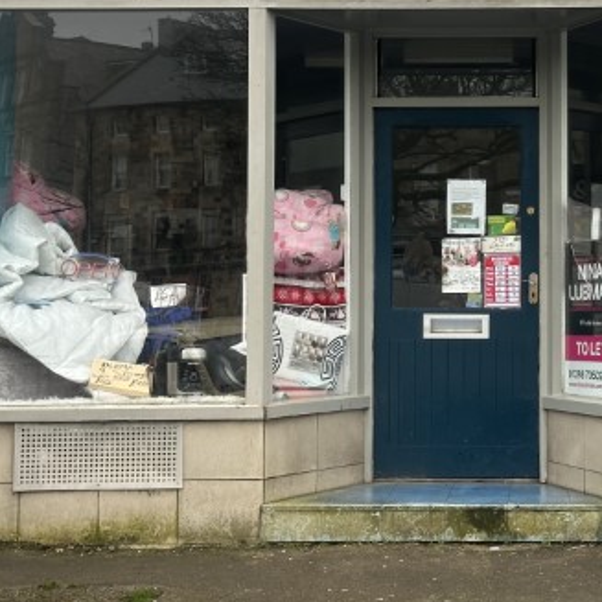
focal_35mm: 83
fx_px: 1633
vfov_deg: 20.8
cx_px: 486
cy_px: 219
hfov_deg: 20.6
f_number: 1.78
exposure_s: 1/232
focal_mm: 6.86
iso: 64
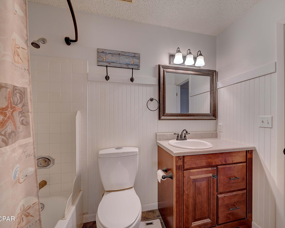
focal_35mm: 14
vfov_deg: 88.0
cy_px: 112
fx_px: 118
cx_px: 152
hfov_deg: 100.5
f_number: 5.6
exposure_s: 1/4
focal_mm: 12
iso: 100
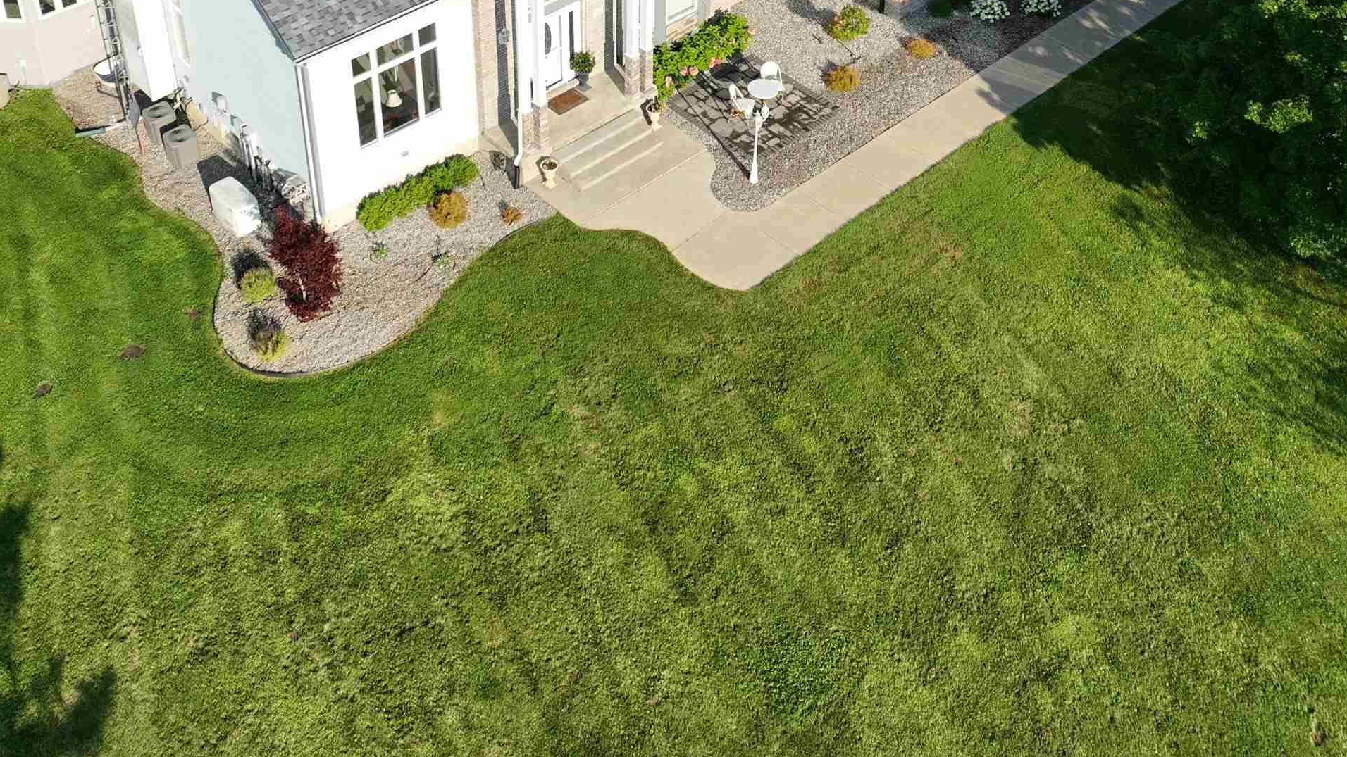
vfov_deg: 26.4
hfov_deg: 48.3
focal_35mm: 42
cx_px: 613
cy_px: -51
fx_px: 1500
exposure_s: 1/1250
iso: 140
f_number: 2.8
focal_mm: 12.29
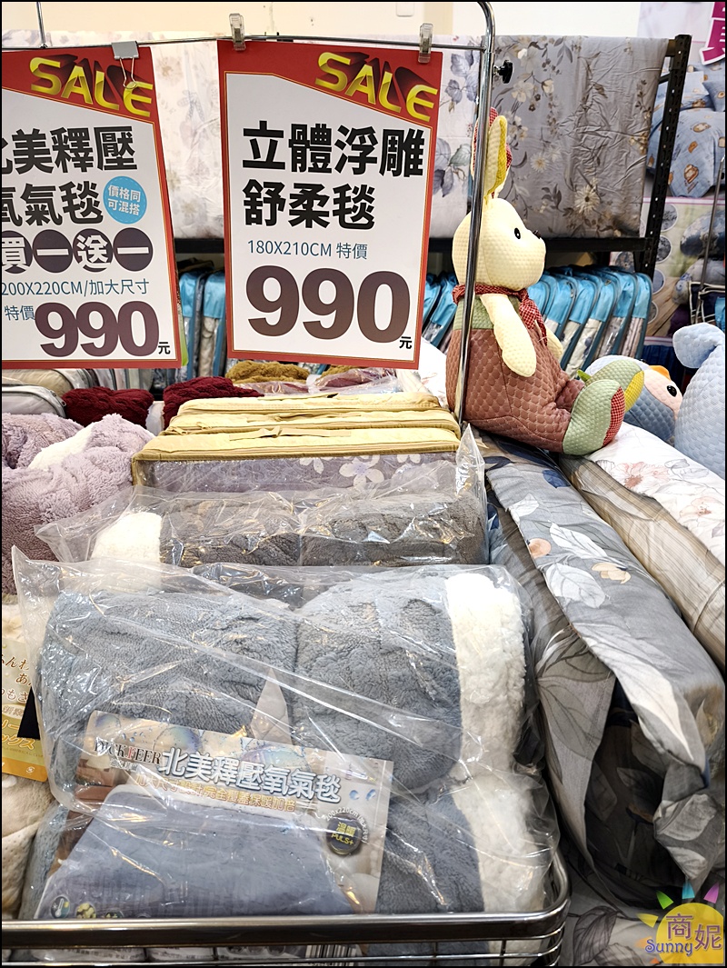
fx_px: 643
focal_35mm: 23
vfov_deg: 73.9
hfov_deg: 58.9
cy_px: 484
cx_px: 364
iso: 320
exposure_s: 1/120
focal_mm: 6.57
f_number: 1.6
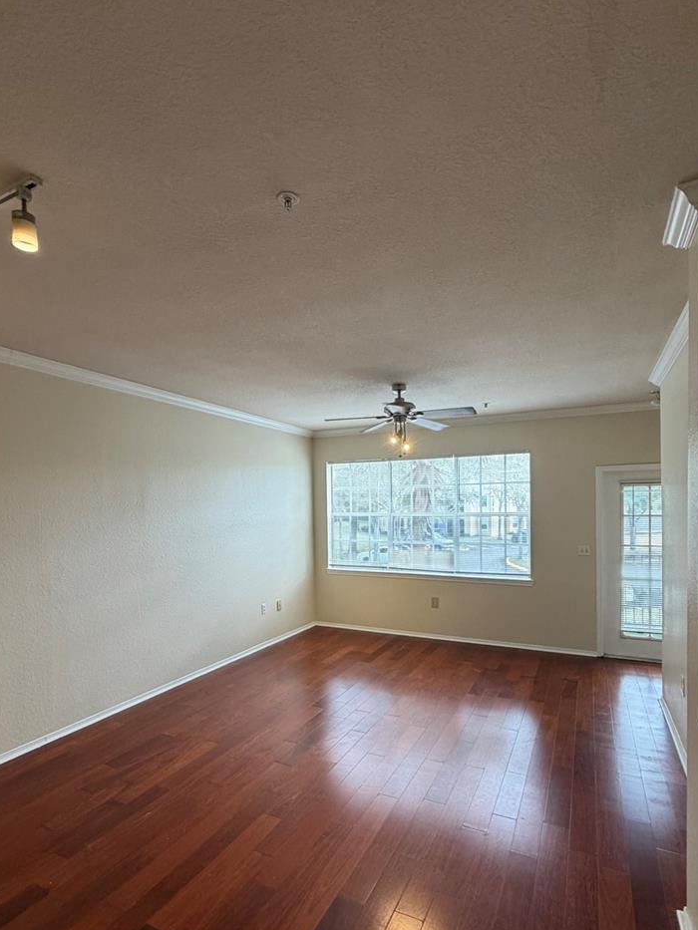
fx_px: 484
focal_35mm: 18
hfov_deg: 71.6
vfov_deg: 87.4
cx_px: 363
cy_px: 516
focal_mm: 2.22
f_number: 2.2
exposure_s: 1/120
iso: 250
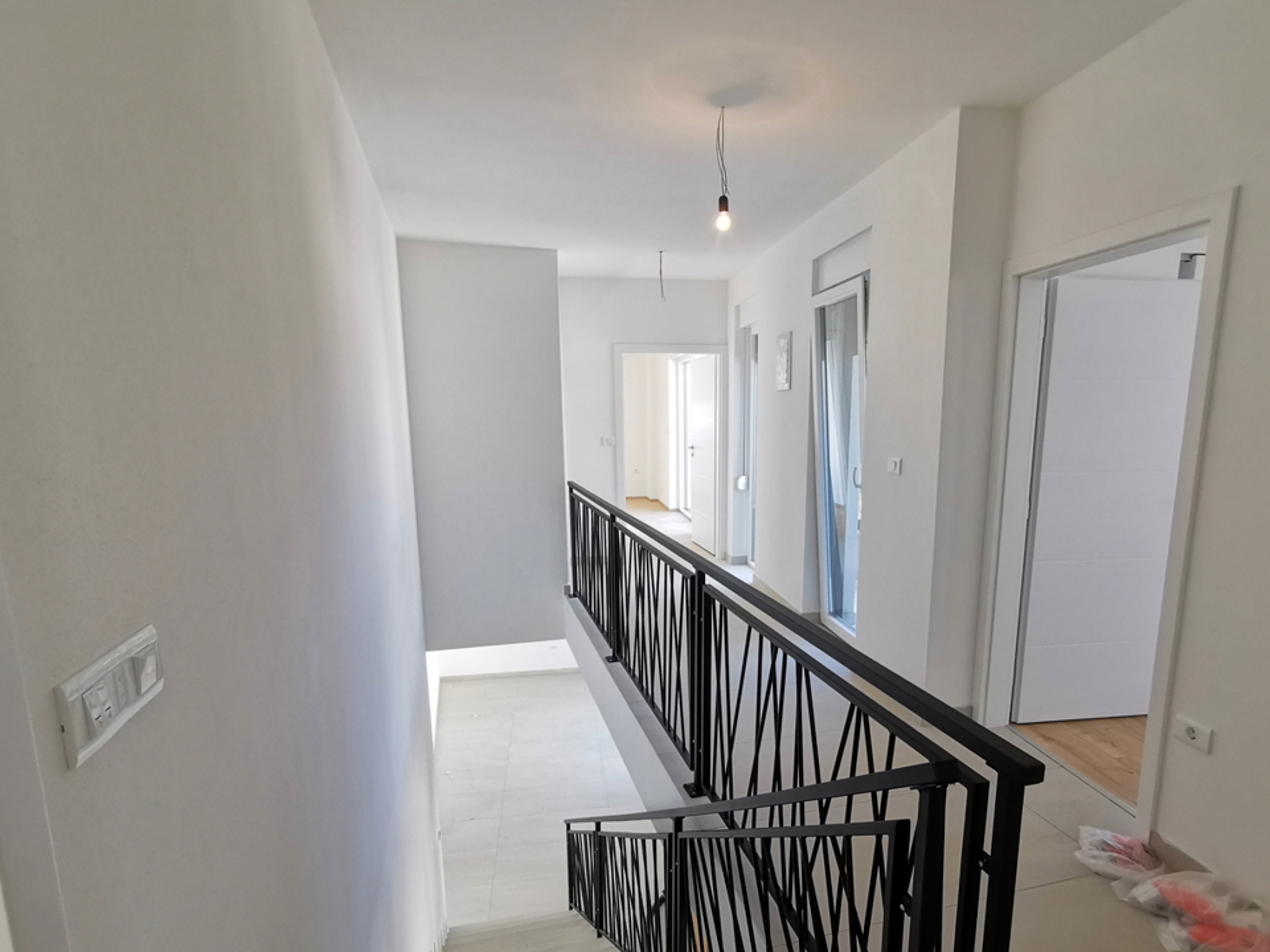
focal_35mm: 20
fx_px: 734
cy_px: 557
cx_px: 685
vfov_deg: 65.5
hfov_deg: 81.6
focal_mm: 2.35
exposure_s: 1/120
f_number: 2.2
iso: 160
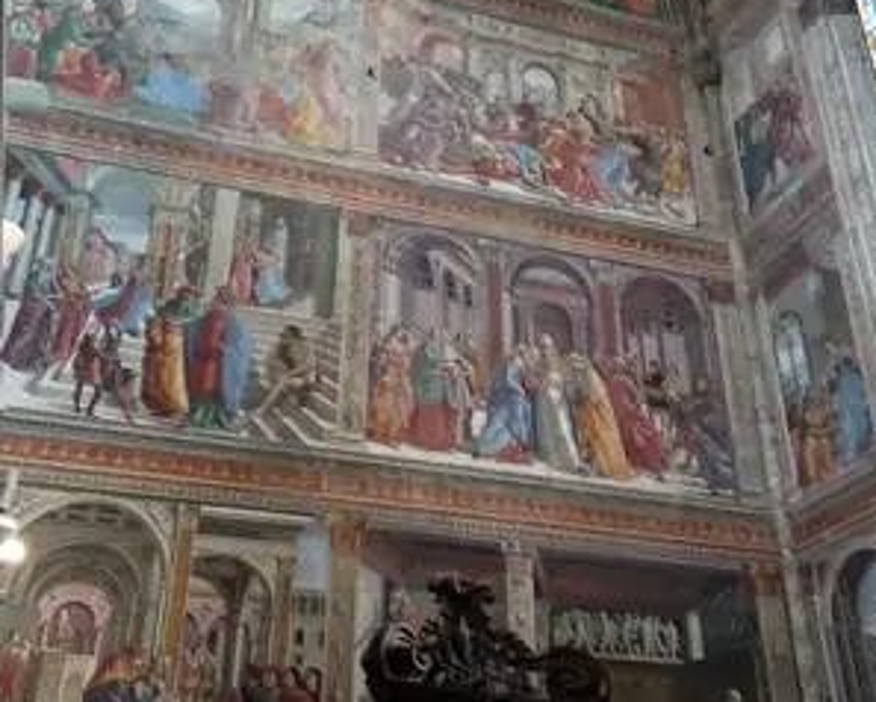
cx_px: 437
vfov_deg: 36.4
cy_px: 286
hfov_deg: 44.8
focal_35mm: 41
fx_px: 1064
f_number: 2.2
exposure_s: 1/17
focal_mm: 3.81
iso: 800
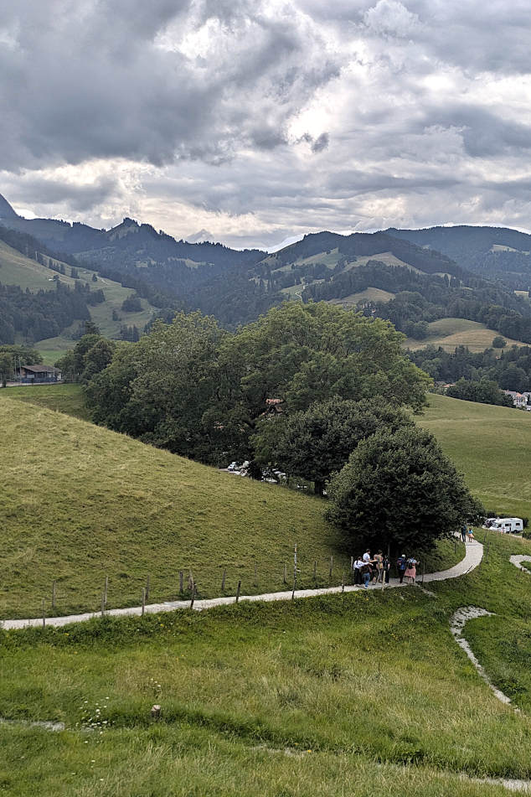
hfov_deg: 37.1
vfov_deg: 54.4
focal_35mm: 35
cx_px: 389
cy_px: 395
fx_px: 774
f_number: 1.89
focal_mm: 5.43
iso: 49
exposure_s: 1/2841
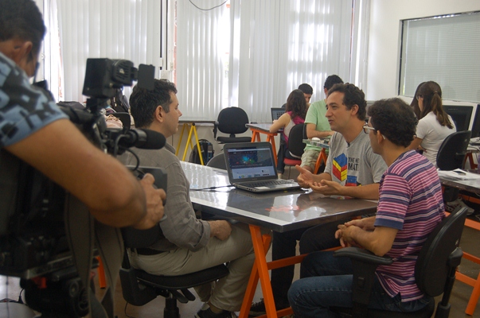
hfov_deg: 41.2
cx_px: 240
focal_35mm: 48
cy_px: 159
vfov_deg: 28.0
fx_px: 639
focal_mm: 32
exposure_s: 1/50
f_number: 4.5
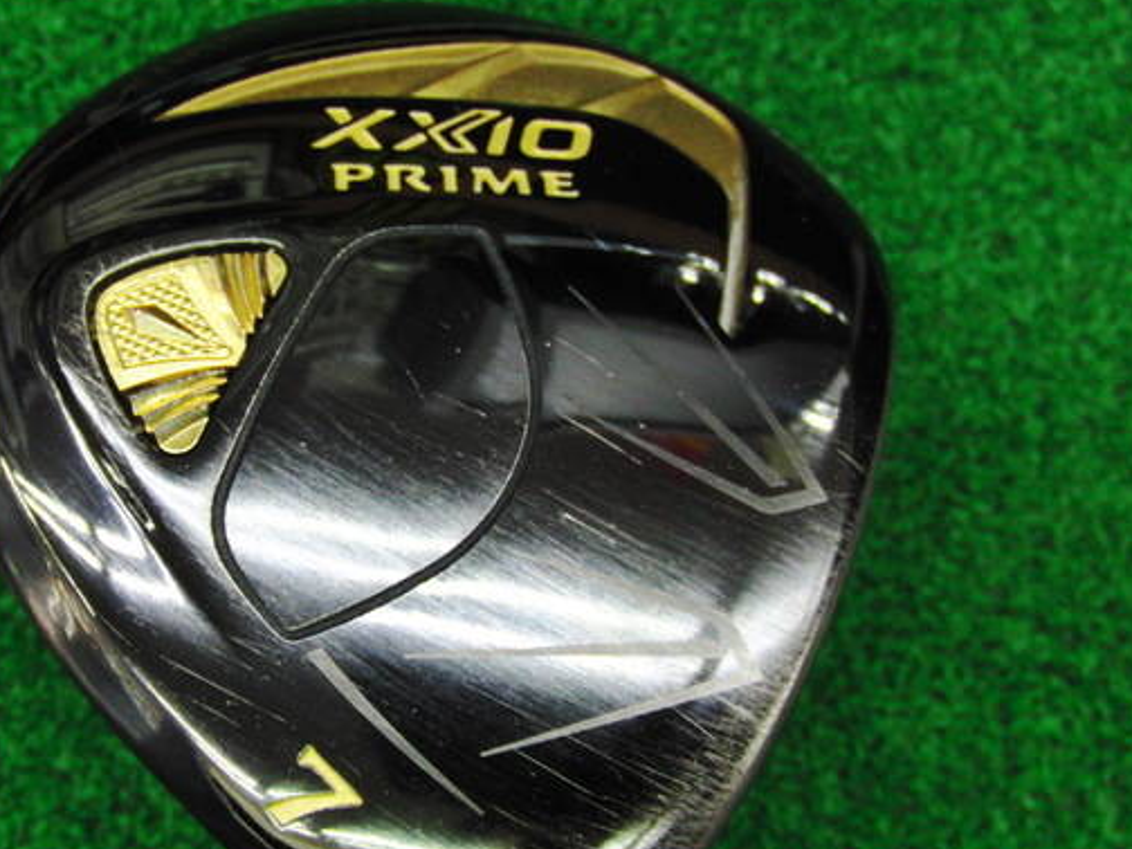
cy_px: 451
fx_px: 1537
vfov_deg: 30.9
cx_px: 442
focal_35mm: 47
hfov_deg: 40.2
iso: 400
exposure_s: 1/60
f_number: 3.6
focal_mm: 6.42
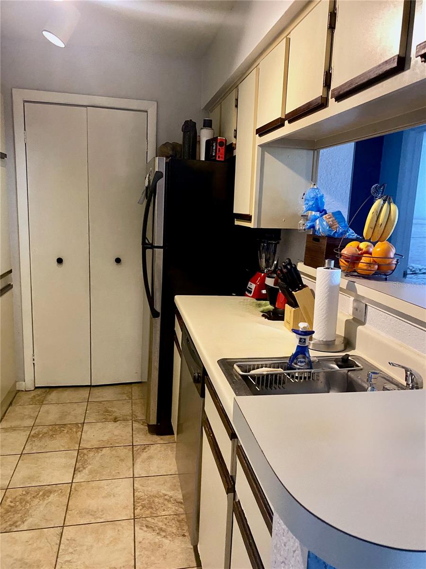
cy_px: 284
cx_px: 213
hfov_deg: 53.1
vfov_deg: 67.3
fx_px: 427
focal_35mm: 26
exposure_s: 1/40
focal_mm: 4.25
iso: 320
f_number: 1.8
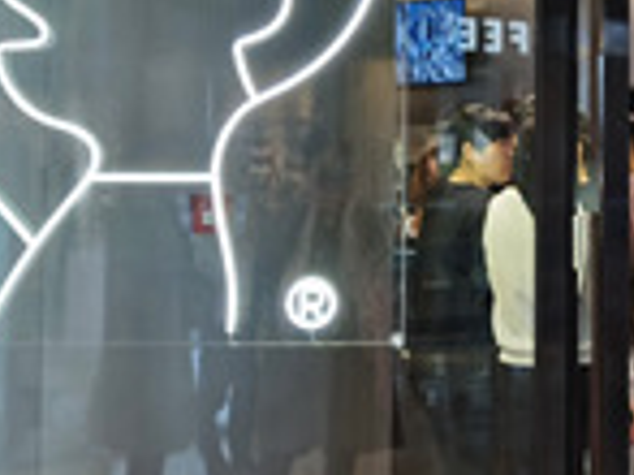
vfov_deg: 13.3
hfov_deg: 17.7
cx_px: 518
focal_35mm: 110
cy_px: 35
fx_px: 2013
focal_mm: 5.56
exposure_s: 1/120
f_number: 1.6
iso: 64
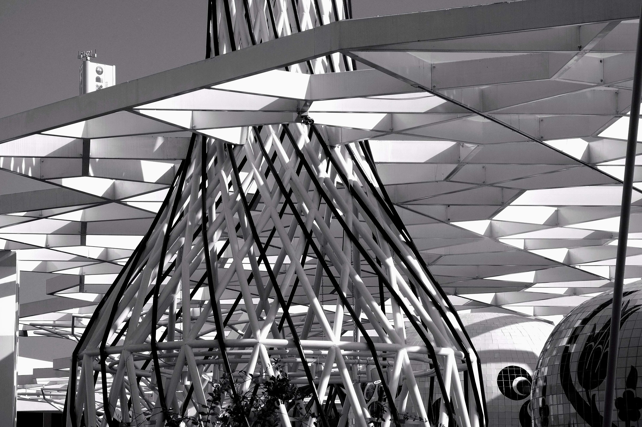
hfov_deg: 16.1
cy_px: 214
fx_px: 2271
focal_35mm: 128
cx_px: 321
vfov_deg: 10.7
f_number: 16
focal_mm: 85
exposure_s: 1/80
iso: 200
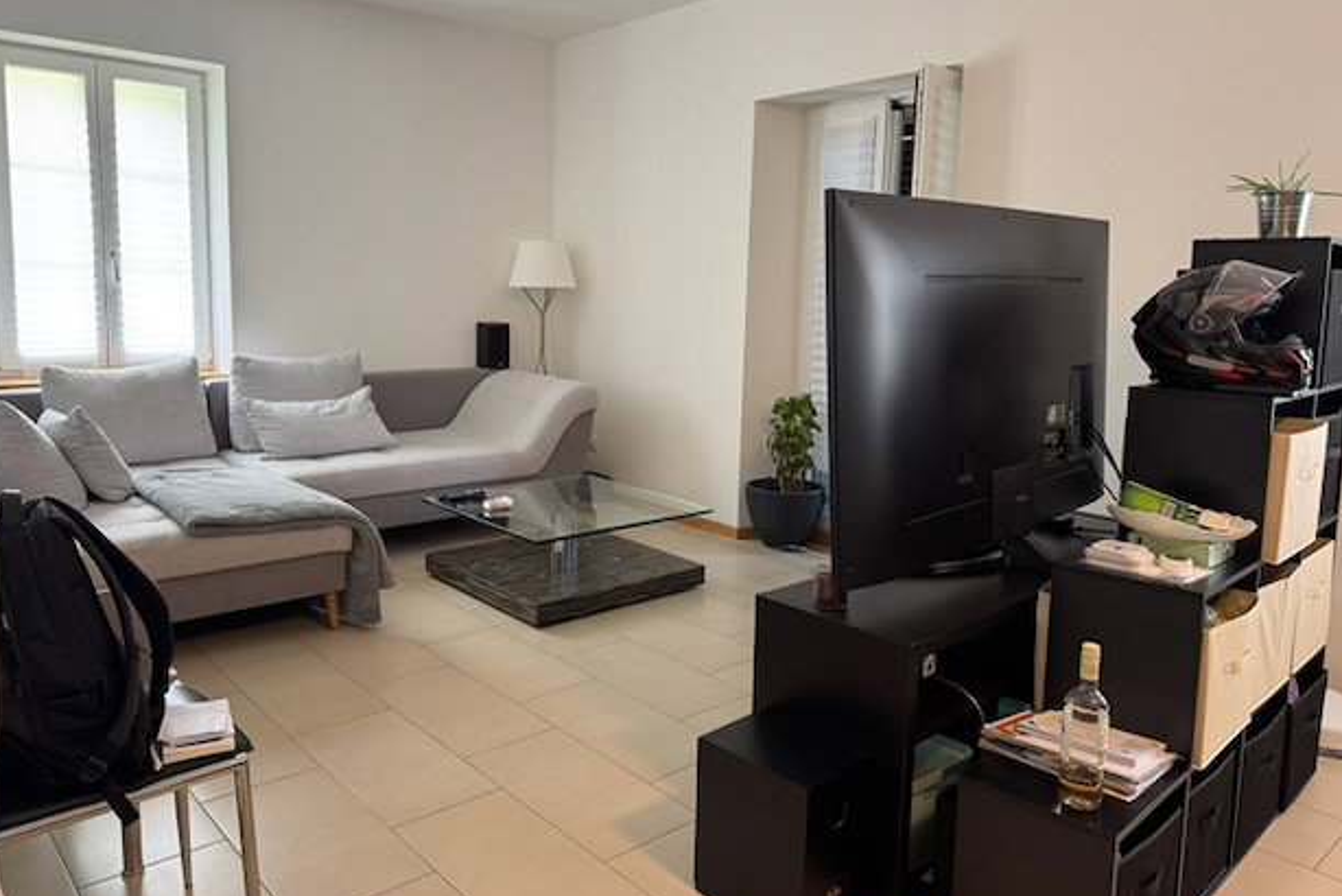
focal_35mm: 26
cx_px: 649
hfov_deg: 69.3
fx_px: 970
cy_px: 400
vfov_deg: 49.5
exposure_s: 1/61
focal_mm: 6.76
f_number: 1.78
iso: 200
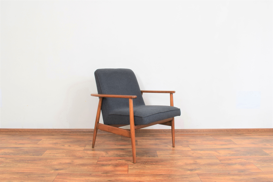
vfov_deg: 40.0
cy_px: 91
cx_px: 136
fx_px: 250
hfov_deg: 57.2
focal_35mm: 33
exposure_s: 4
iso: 100
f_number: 25
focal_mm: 22
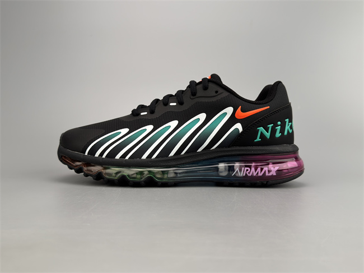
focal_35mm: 35
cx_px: 182
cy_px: 136
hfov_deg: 52.6
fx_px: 368
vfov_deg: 40.7
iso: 100
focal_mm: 6.76
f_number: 1.78
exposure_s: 1/538
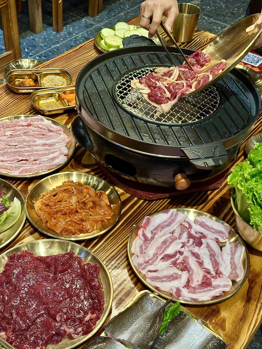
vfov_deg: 39.7
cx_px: 131
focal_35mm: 48
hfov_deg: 30.3
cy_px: 174
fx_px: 484
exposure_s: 1/50
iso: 64
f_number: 1.78
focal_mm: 6.86
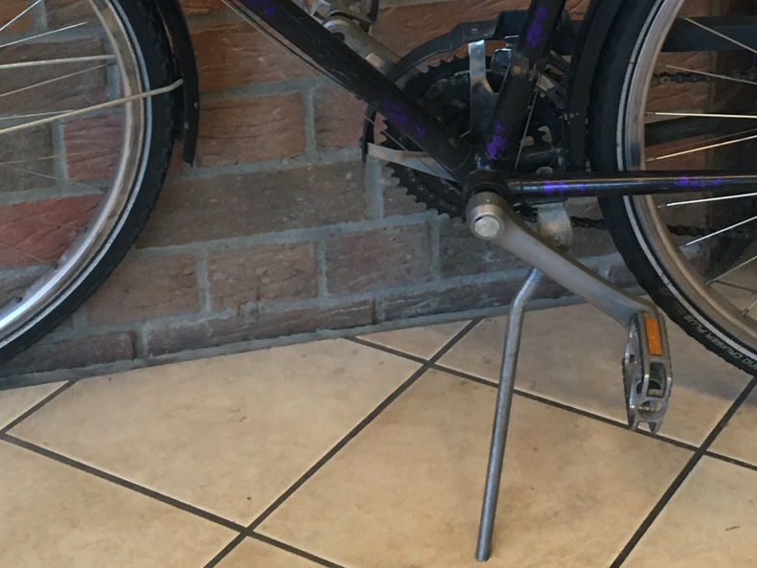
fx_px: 1619
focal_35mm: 74
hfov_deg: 26.3
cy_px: -11
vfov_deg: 19.3
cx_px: 461
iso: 125
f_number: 2.2
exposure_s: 1/33
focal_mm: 4.15
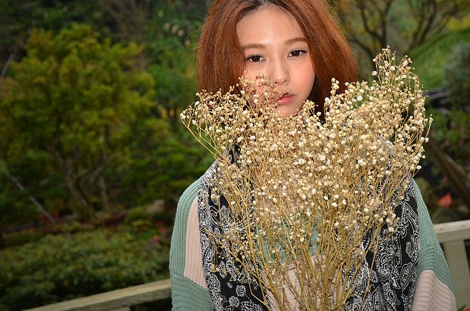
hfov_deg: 26.0
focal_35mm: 78
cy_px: 102
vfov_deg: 17.4
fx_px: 1016
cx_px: 277
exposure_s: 1/100
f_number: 4.5
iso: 100
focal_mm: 38
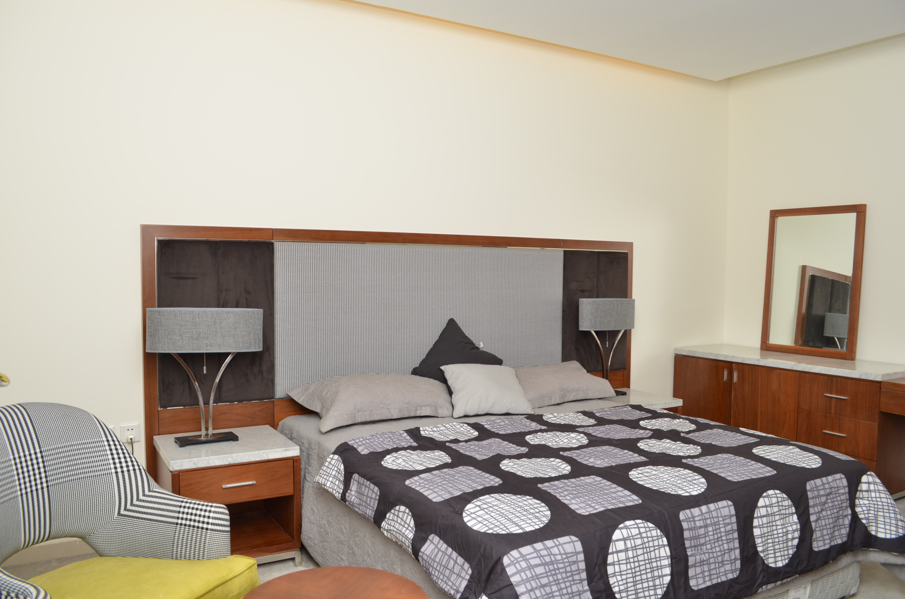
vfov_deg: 47.7
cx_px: 452
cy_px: 300
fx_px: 677
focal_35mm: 27
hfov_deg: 67.5
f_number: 8
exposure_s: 1/125
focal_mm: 18
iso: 400
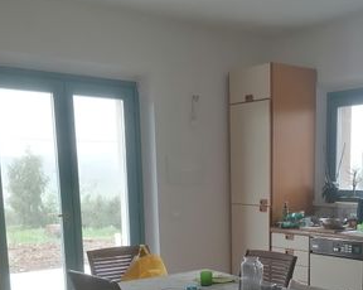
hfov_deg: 33.7
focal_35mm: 55
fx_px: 590
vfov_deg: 26.4
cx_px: 257
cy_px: 275
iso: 160
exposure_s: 1/33.3
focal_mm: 4.75
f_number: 1.8
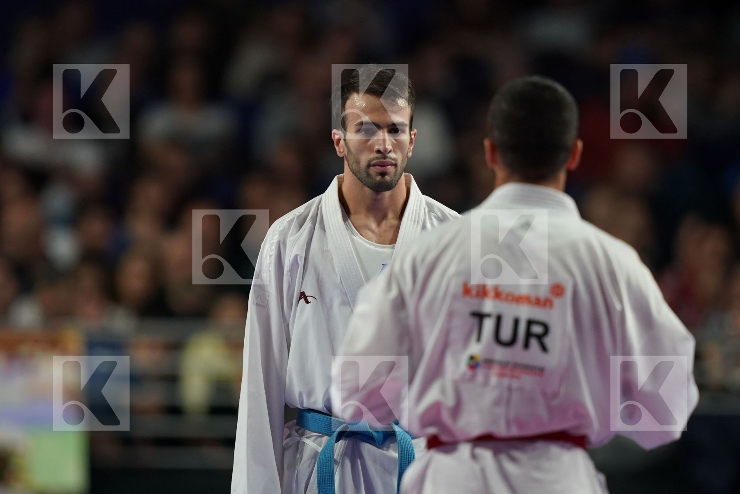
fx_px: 12332
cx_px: 370
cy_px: 247
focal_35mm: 600
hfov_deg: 3.4
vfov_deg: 2.3
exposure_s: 1/1000
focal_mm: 400
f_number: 2.8
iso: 1600
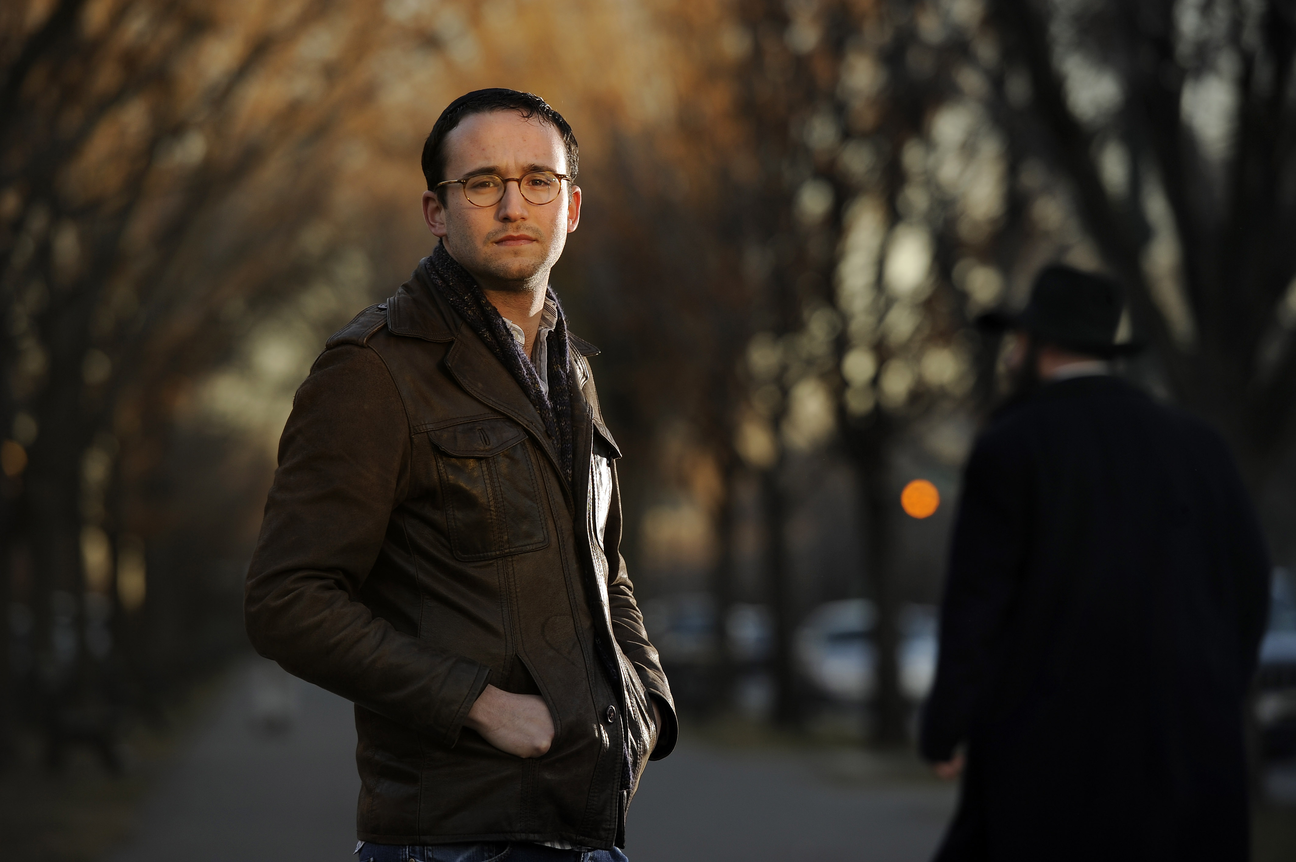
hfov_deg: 11.8
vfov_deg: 7.8
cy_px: 431
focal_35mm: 175
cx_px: 648
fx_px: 6296
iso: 200
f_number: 4
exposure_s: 1/250
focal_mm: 175
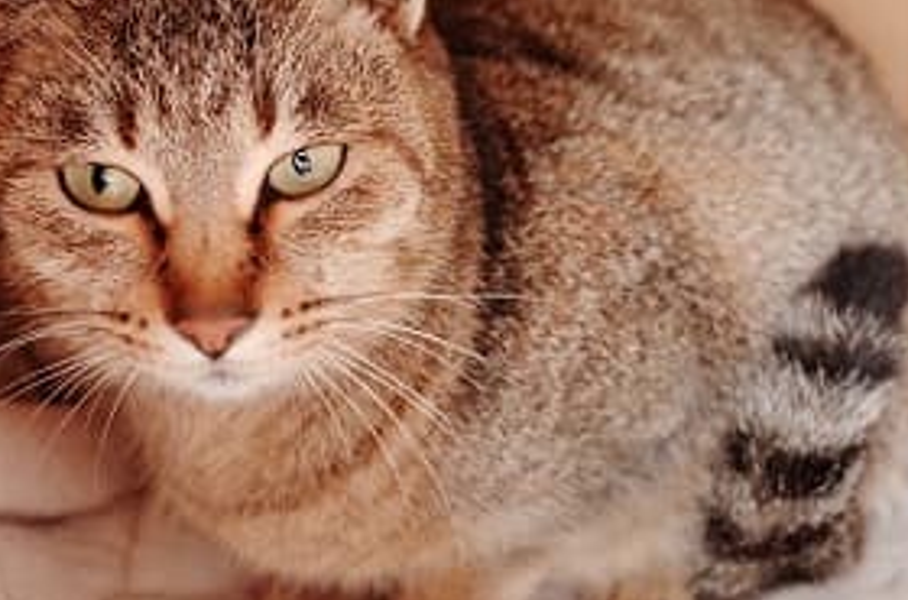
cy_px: 199
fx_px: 905
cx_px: 399
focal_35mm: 36
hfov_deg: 53.1
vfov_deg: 36.3
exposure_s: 1/15
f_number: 2.8
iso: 800
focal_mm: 13.7
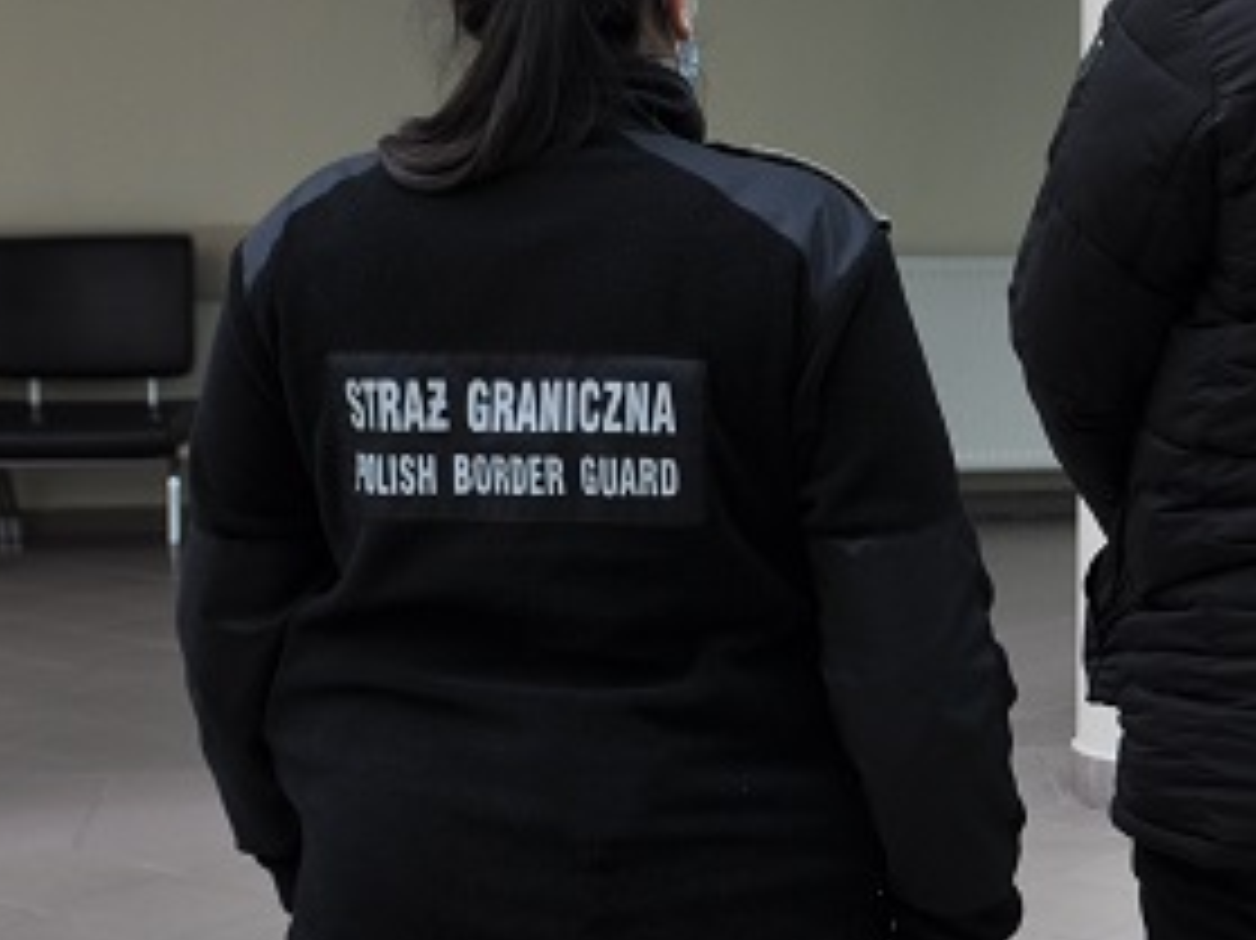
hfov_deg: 21.0
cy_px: 803
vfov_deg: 16.1
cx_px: 1152
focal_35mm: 91
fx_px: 3300
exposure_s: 1/60
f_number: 3.5
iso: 200
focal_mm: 22
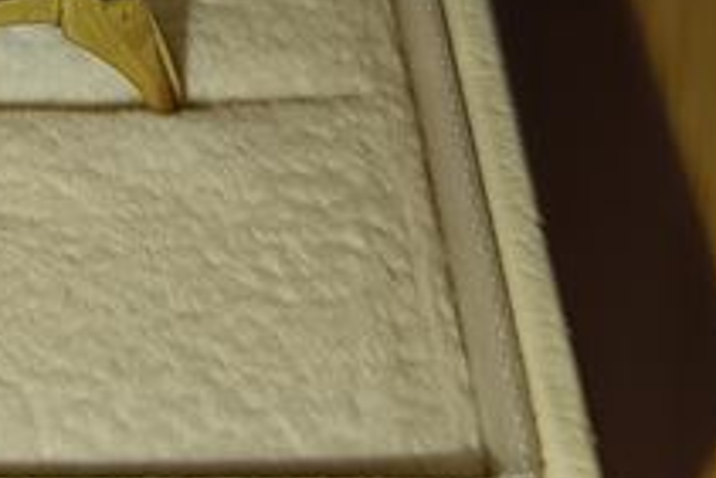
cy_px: -225
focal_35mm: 101
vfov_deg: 12.9
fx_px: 2010
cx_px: -48
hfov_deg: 19.4
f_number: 1.7
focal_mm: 5.31
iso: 206
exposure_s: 1/33.3
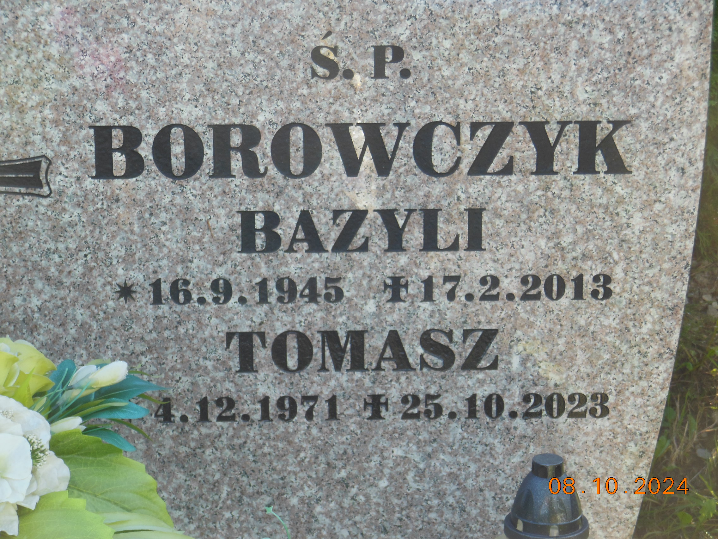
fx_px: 2302
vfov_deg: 13.3
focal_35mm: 111
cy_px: 270
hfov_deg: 17.7
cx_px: 359
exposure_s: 1/125
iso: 125
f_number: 4.8
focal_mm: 19.7
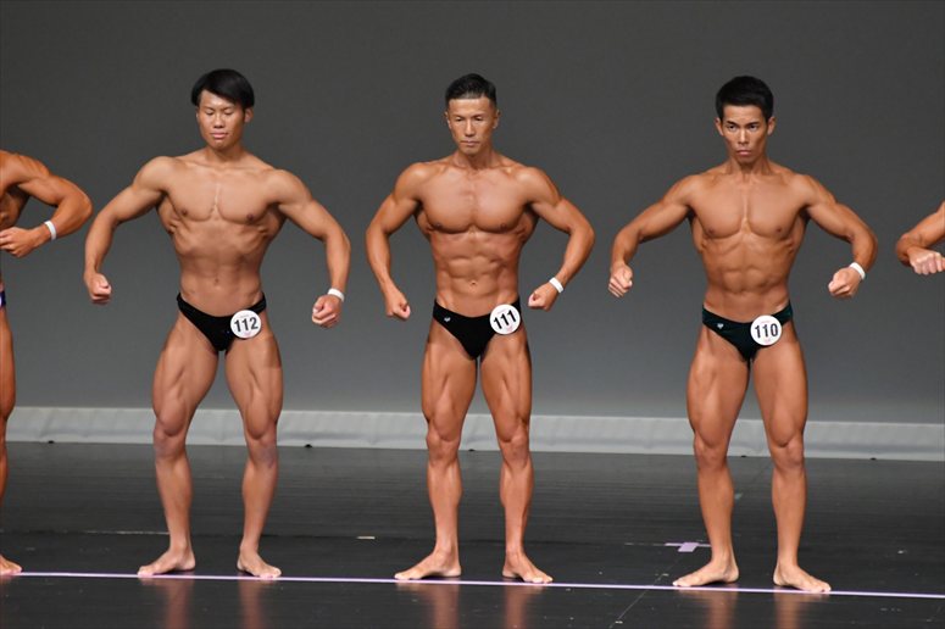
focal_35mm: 375
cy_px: 314
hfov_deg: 5.5
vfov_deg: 3.7
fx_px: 9839
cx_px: 472
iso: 5000
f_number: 5.6
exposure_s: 1/400
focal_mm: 250
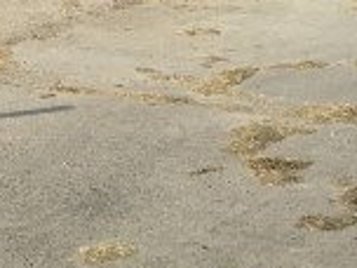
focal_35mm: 122
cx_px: -167
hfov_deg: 15.1
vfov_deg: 11.0
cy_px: -280
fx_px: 1258
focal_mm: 4.15
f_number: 2.2
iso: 32
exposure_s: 1/1276
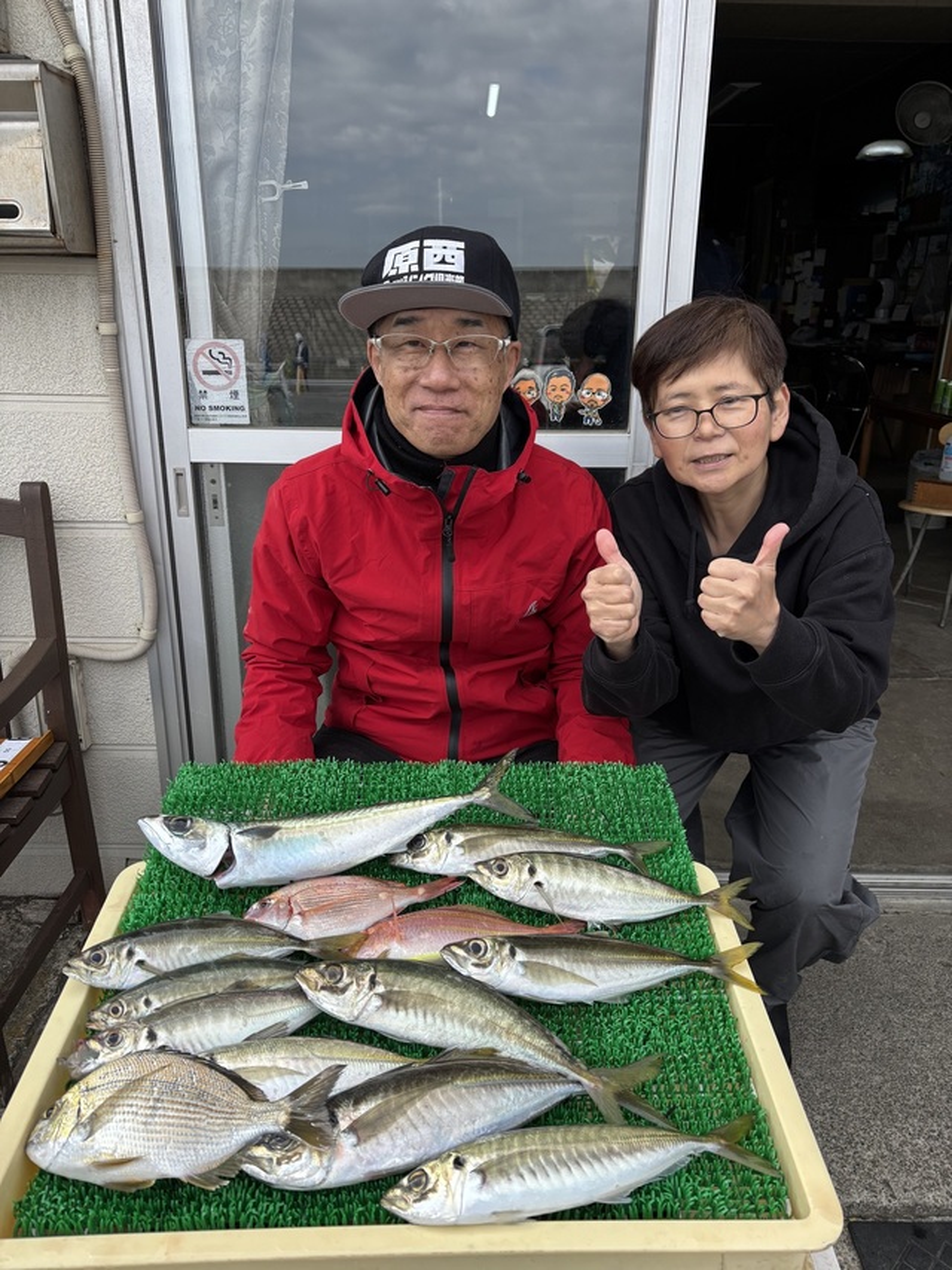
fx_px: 954
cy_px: 635
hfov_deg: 53.0
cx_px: 476
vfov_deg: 67.3
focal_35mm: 26
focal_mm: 5.96
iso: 50
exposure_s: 1/1220
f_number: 1.6
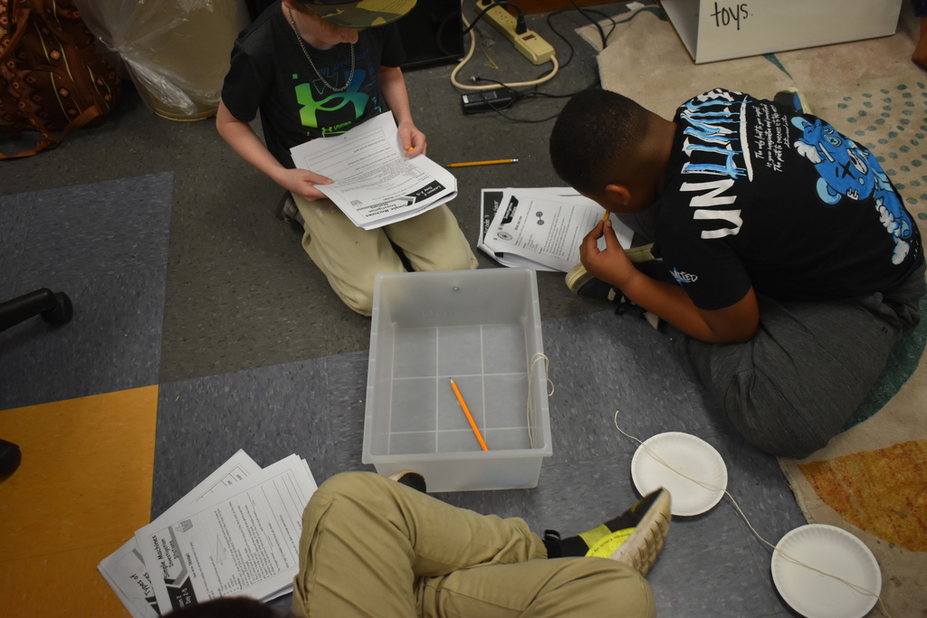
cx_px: 464
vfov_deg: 36.9
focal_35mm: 36
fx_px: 927
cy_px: 309
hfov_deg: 53.1
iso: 1000
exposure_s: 1/125
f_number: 3.8
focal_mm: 24
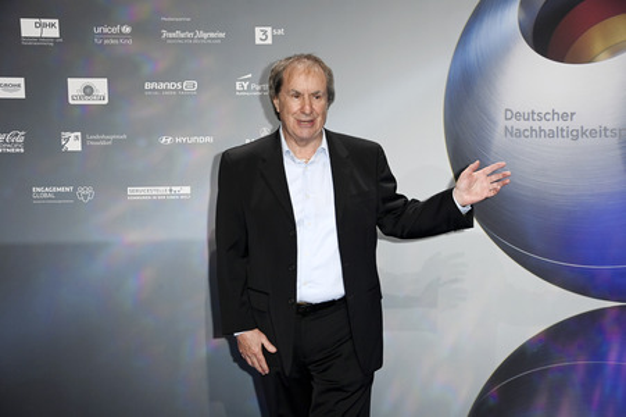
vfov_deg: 17.5
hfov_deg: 26.0
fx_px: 1355
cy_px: 208
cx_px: 313
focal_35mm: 78
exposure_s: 1/250
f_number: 5.6
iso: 640
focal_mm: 78
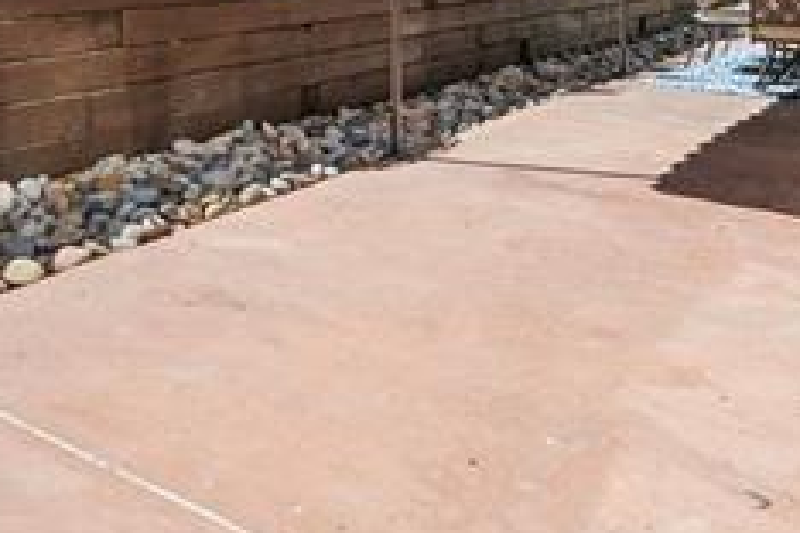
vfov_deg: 28.9
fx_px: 911
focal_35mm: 41
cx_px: 492
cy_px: -82
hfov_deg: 47.0
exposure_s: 1/50
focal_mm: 15
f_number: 11
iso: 100
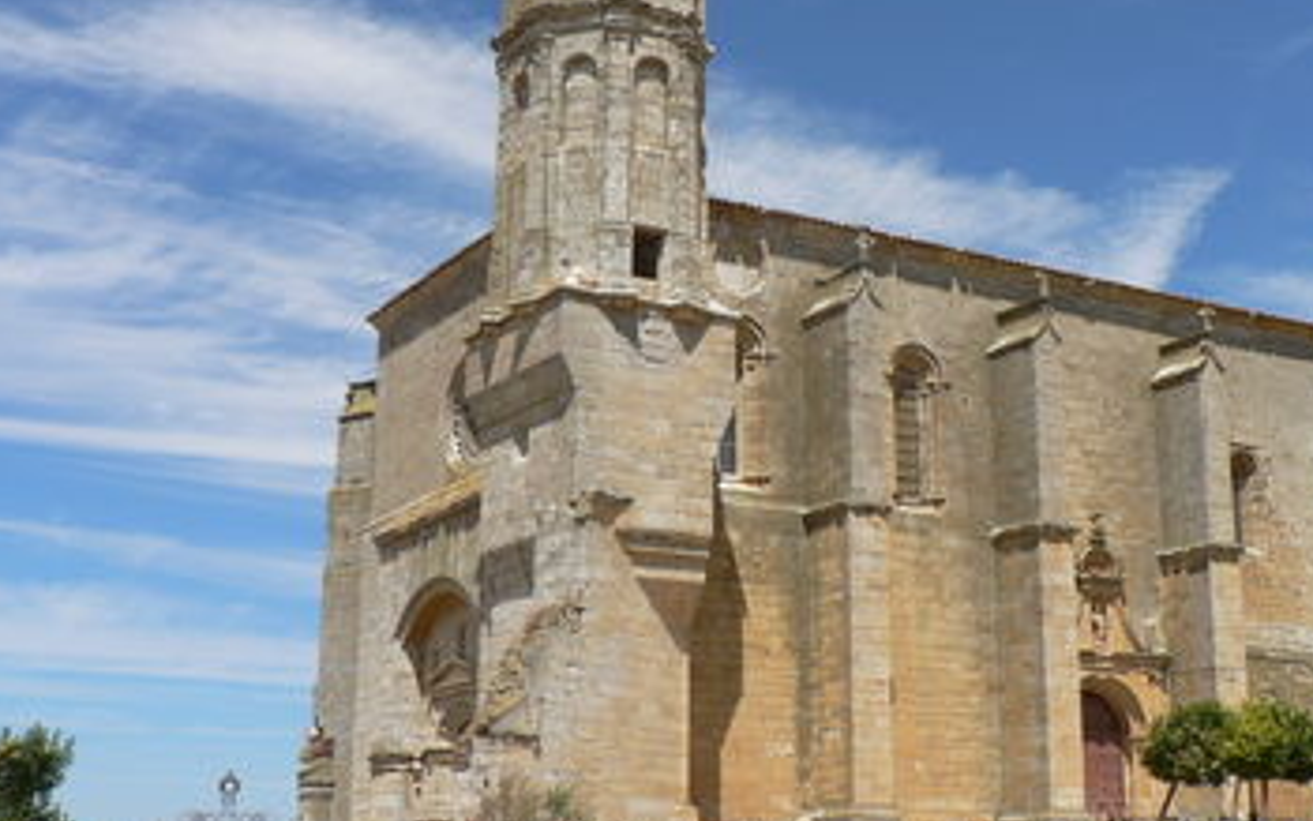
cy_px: 307
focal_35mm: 52
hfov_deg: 38.7
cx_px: 784
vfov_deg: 24.8
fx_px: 1861
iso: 64
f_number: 5.6
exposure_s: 1/500
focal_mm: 6
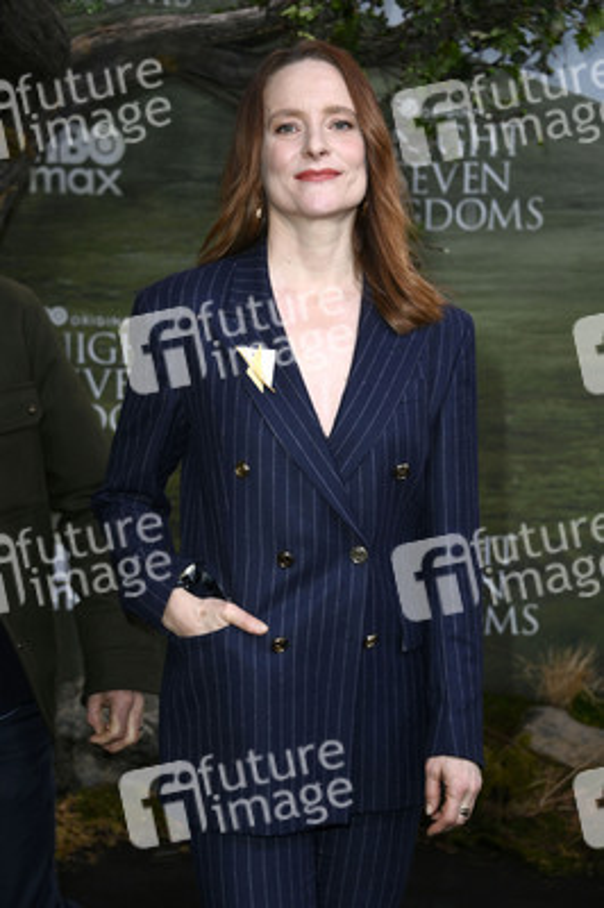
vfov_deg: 26.0
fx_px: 1966
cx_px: 302
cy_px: 454
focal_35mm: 78
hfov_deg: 17.5
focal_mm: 78
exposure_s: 1/250
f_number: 5.6
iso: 640
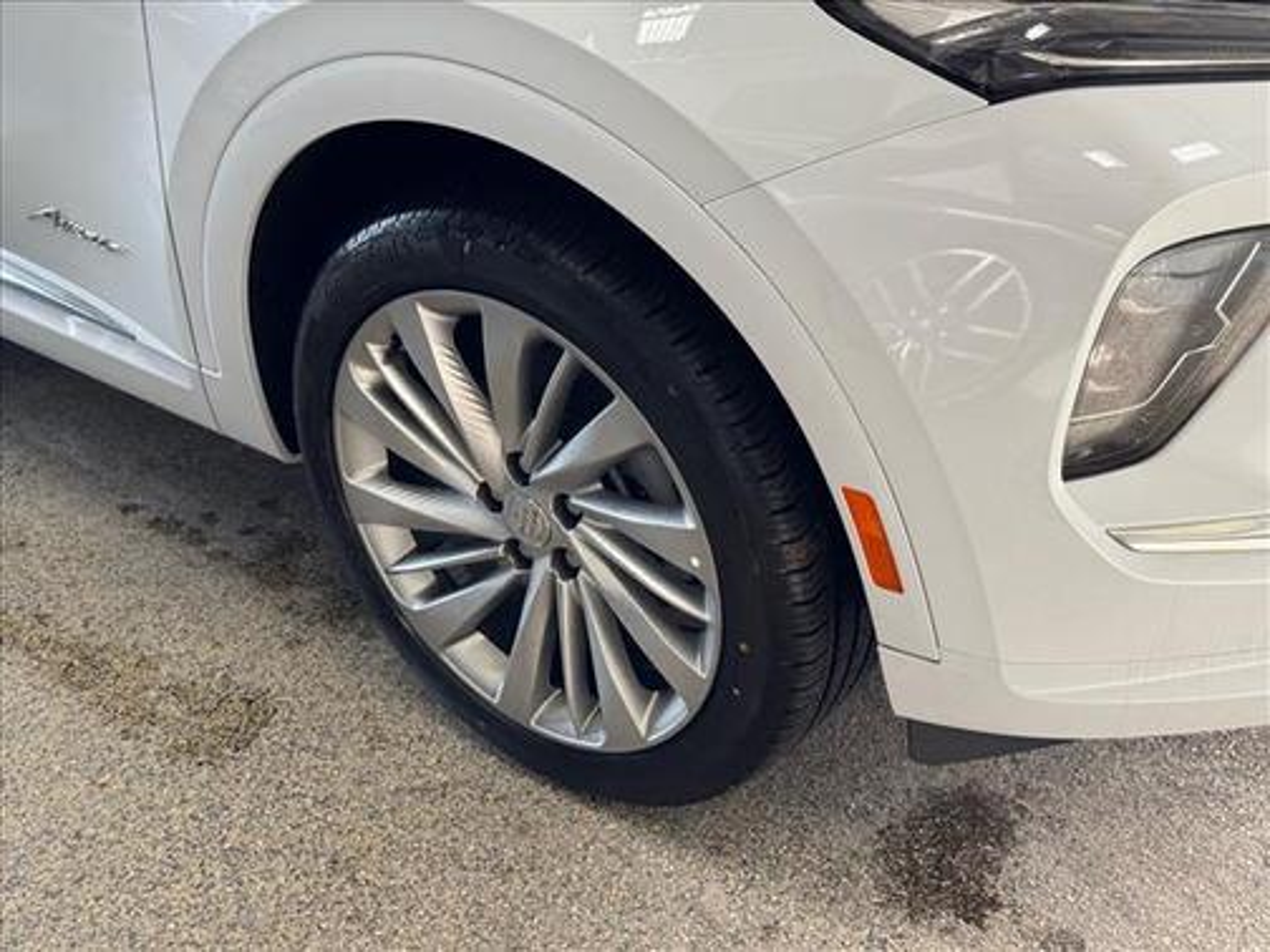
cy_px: 476
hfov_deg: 39.7
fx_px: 1761
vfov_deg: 30.3
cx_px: 635
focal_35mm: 48
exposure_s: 1/121
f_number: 1.78
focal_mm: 6.76
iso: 80
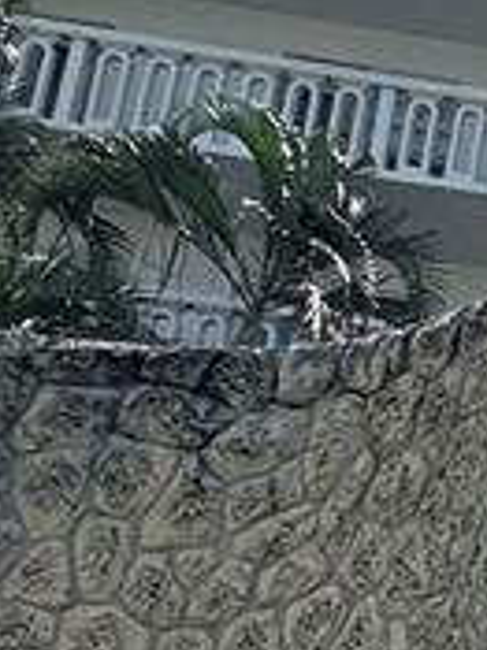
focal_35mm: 96
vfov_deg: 19.1
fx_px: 1803
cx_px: 1431
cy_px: 817
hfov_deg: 10.8
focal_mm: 2.22
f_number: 2.2
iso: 40
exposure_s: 1/1319
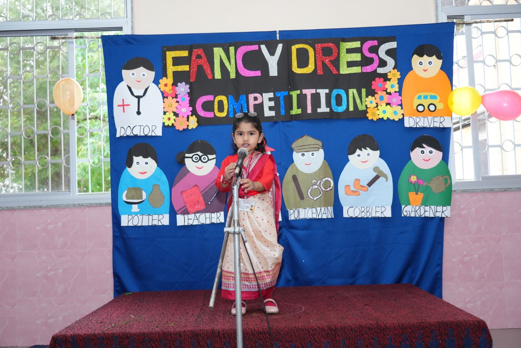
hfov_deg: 50.7
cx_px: 260
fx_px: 550
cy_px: 174
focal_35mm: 38
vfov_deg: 35.1
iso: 1250
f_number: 4
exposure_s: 1/160
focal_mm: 38
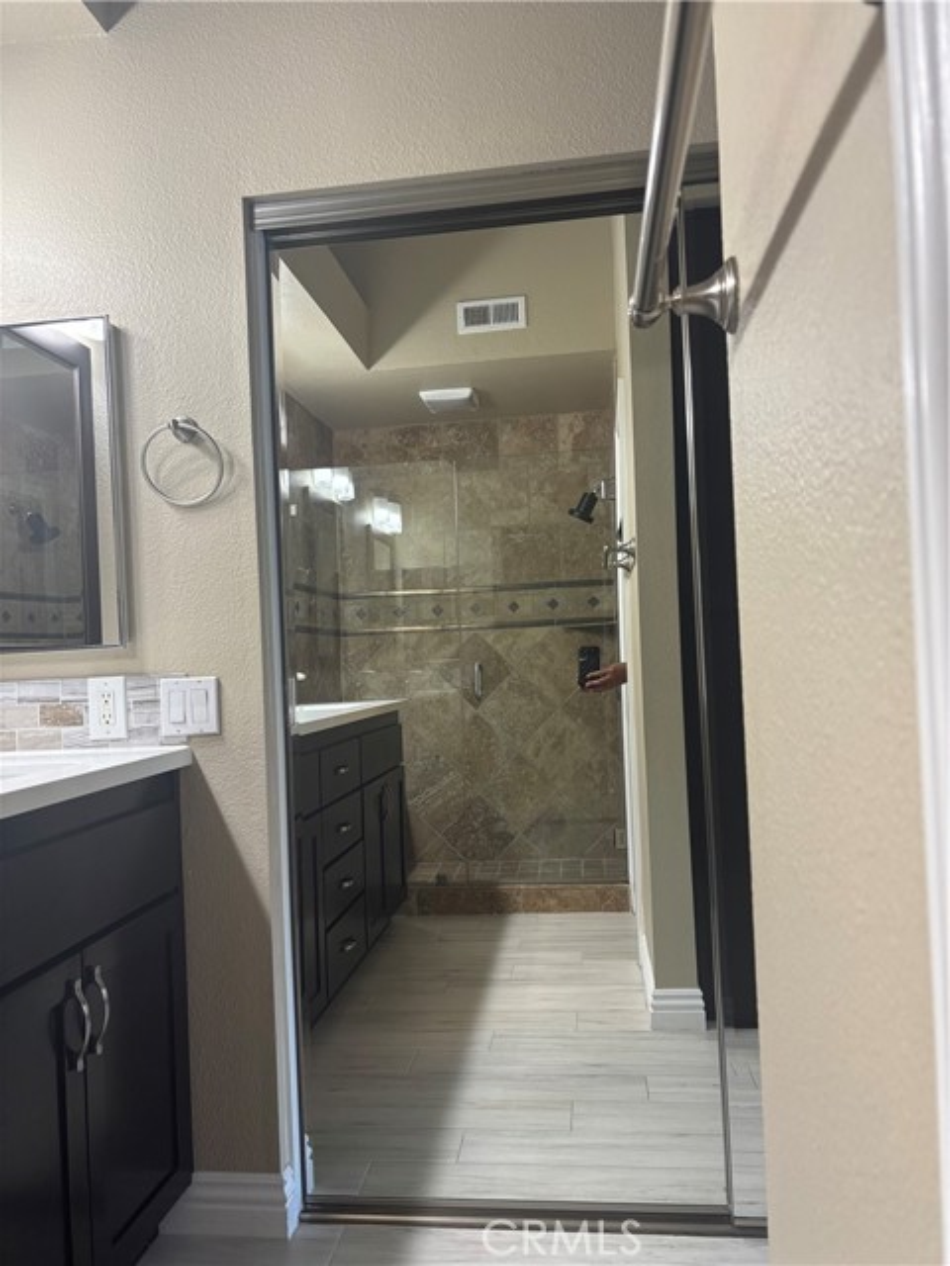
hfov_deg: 53.1
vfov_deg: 67.3
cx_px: 475
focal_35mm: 26
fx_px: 951
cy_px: 633
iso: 125
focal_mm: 5.96
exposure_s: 1/120
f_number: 1.6
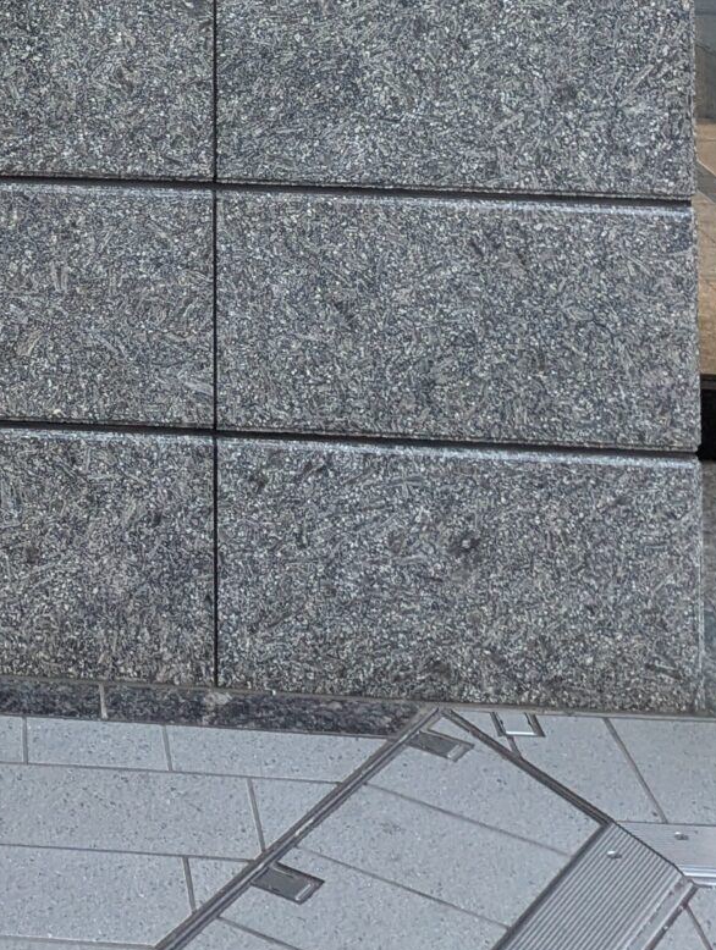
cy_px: -490
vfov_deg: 20.8
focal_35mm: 79
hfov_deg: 17.8
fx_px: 2173
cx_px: -142
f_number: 1.85
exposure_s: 1/53.4
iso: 52
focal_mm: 6.81
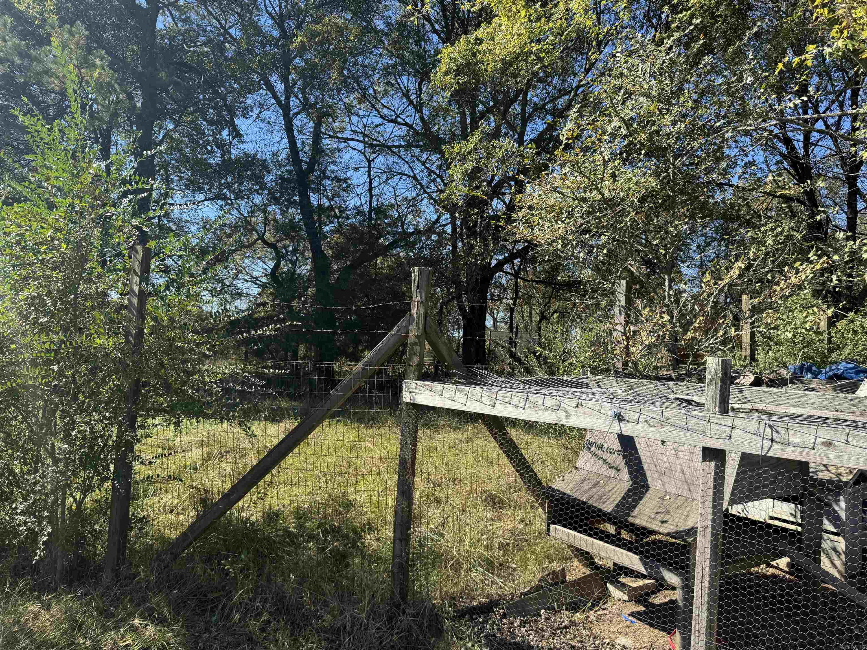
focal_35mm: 24
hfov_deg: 71.6
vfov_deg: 56.8
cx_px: 434
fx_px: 601
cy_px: 325
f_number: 1.78
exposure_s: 1/1524
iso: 80
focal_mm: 6.76
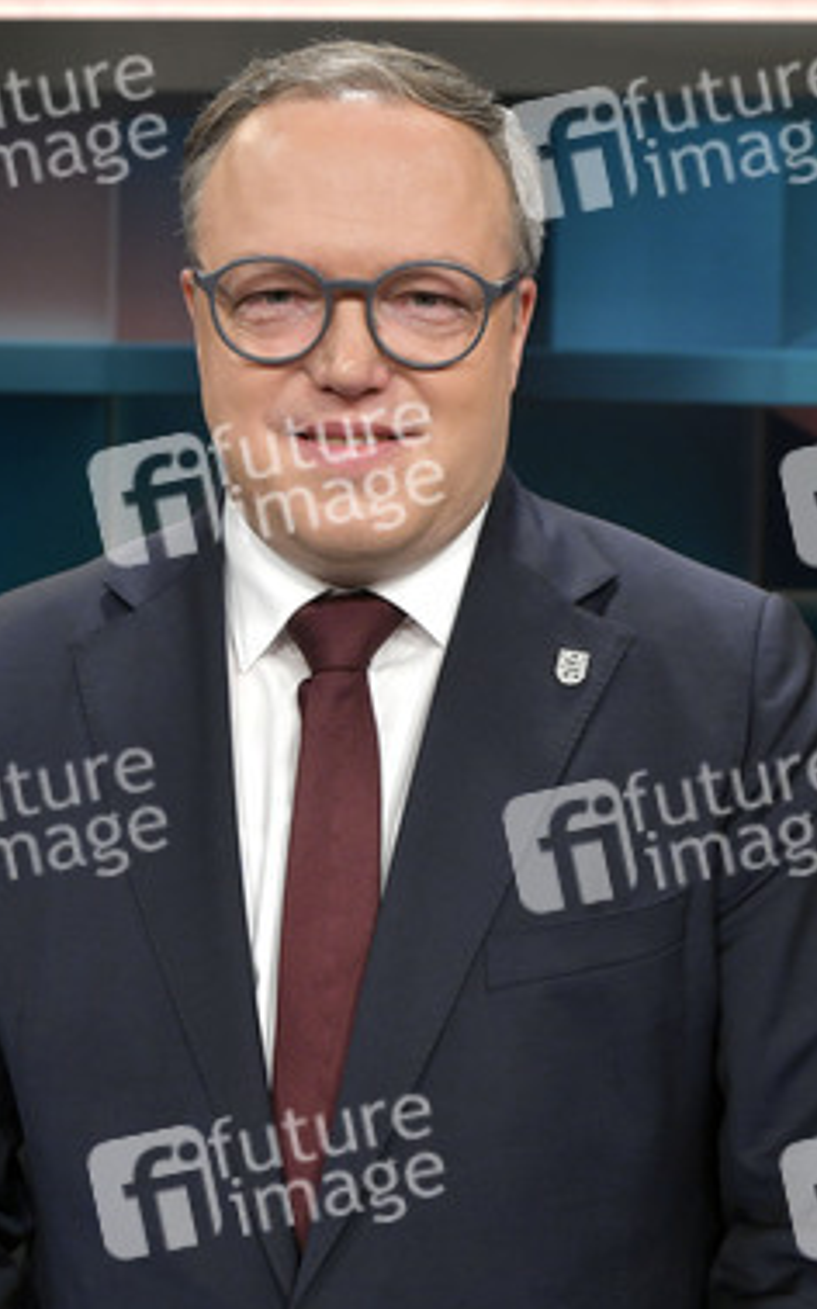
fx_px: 1462
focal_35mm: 41
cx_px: 367
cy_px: 658
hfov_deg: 31.2
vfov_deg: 48.2
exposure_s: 1/200
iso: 2000
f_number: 5.6
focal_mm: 38
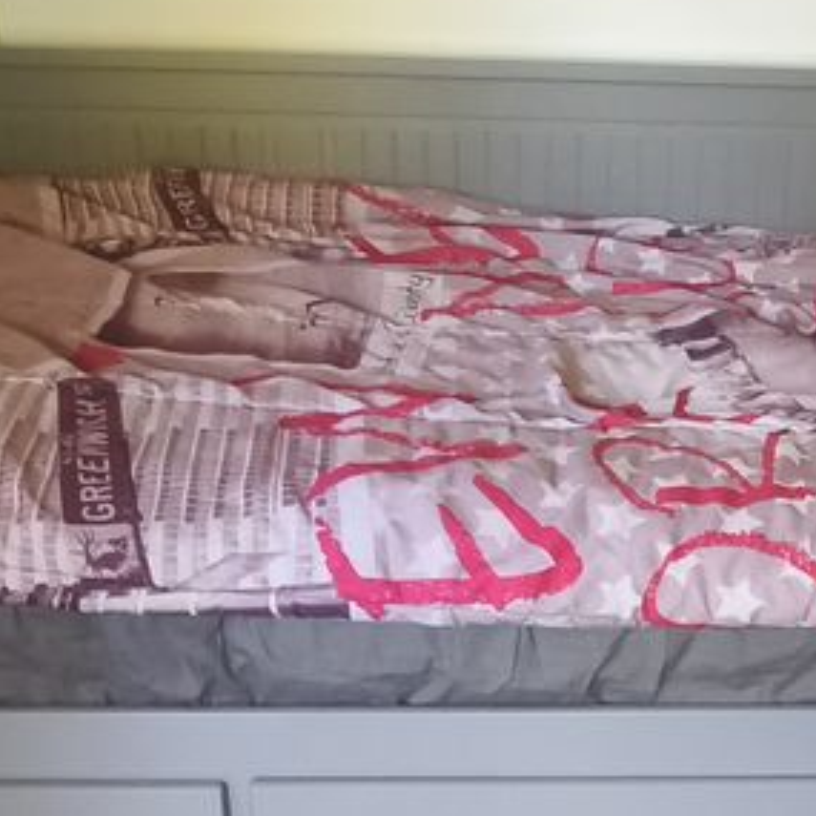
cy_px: 664
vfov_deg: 27.1
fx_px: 1654
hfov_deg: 27.3
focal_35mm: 62
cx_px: 624
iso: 640
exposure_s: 1/33.3
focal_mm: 1.91
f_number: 2.2
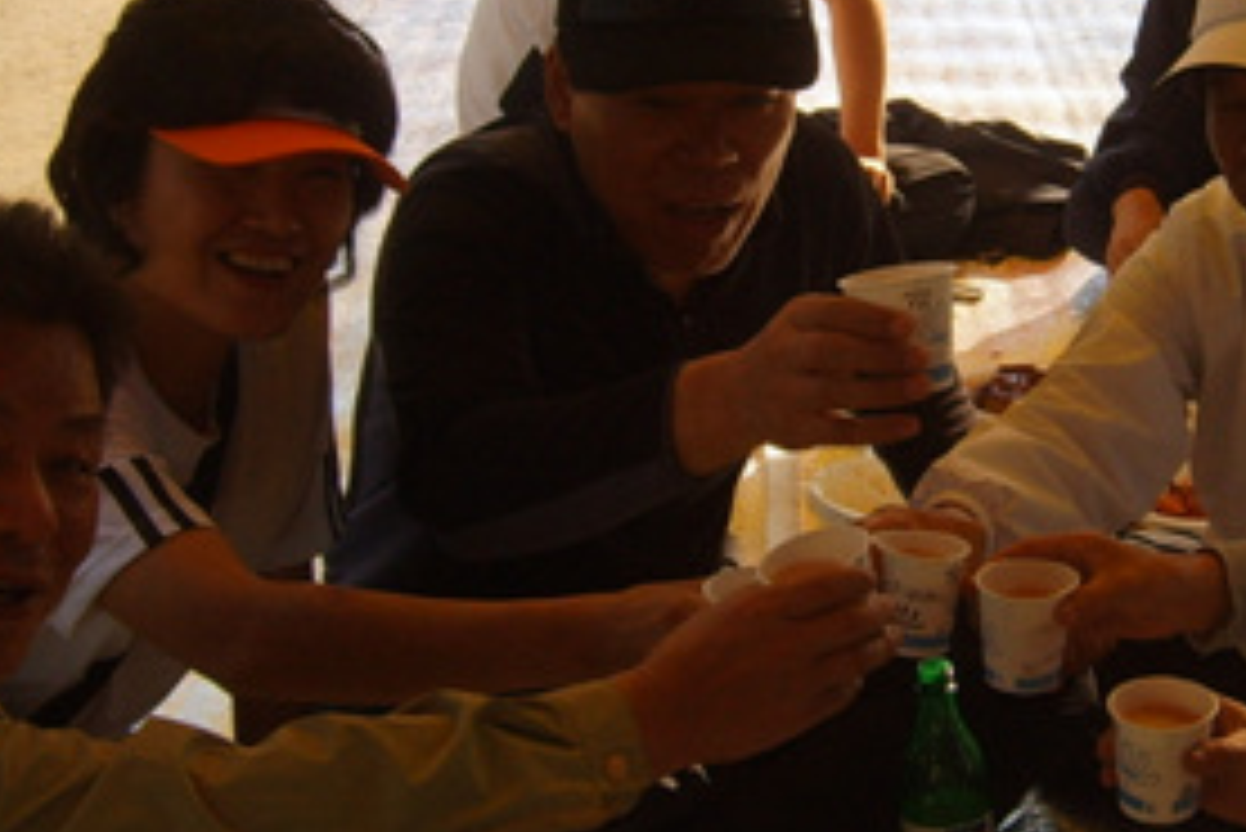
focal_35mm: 84
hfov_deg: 24.0
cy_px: 261
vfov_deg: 16.2
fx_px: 2909
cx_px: 868
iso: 50
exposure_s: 1/250
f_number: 5.8
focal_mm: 5.8
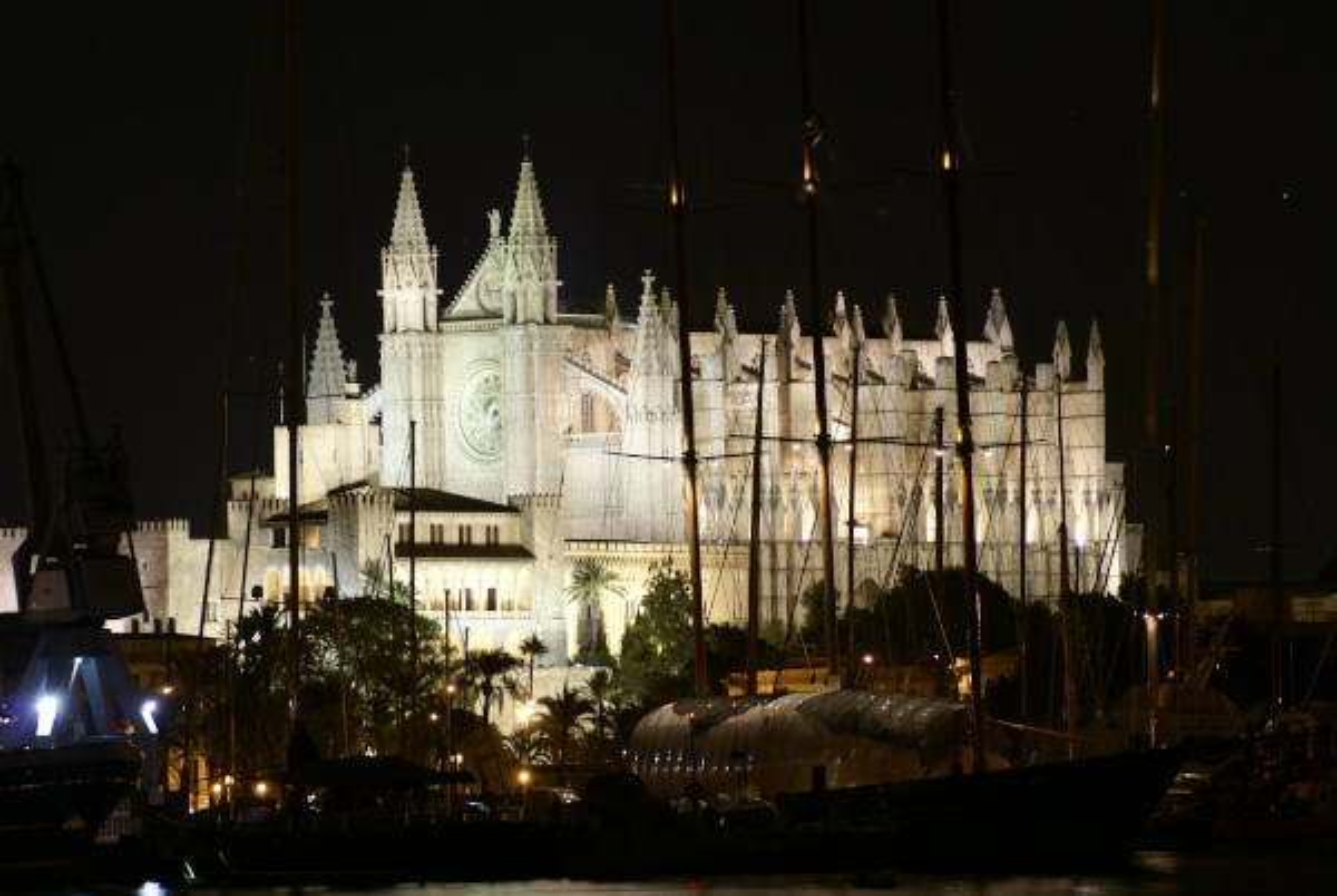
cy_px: 448
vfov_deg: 6.1
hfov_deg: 9.1
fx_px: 8368
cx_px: 668
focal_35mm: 225
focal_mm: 150
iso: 100
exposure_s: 2
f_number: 5.6
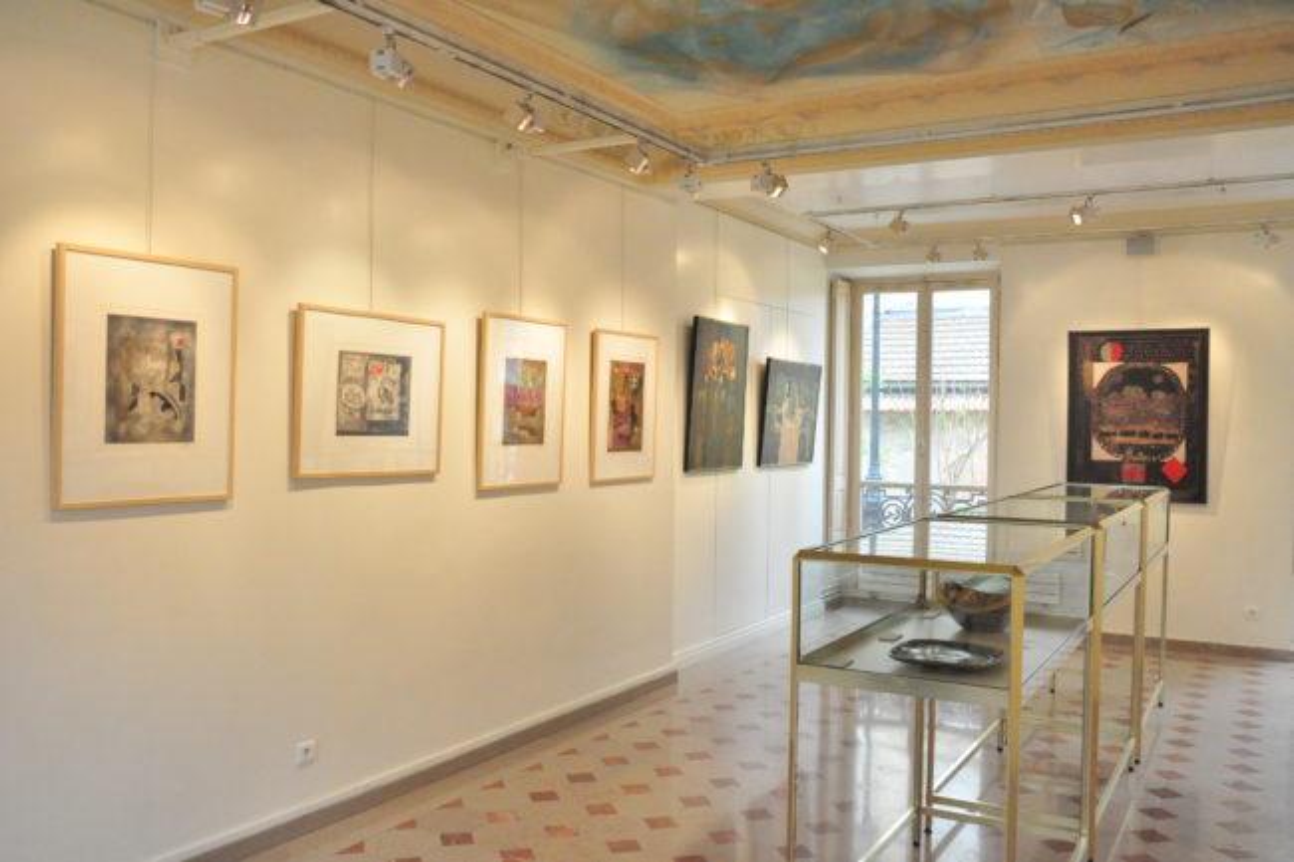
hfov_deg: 59.5
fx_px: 1132
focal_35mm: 32
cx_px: 647
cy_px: 431
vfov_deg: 41.7
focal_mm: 21
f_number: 7.1
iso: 3200
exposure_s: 1/200
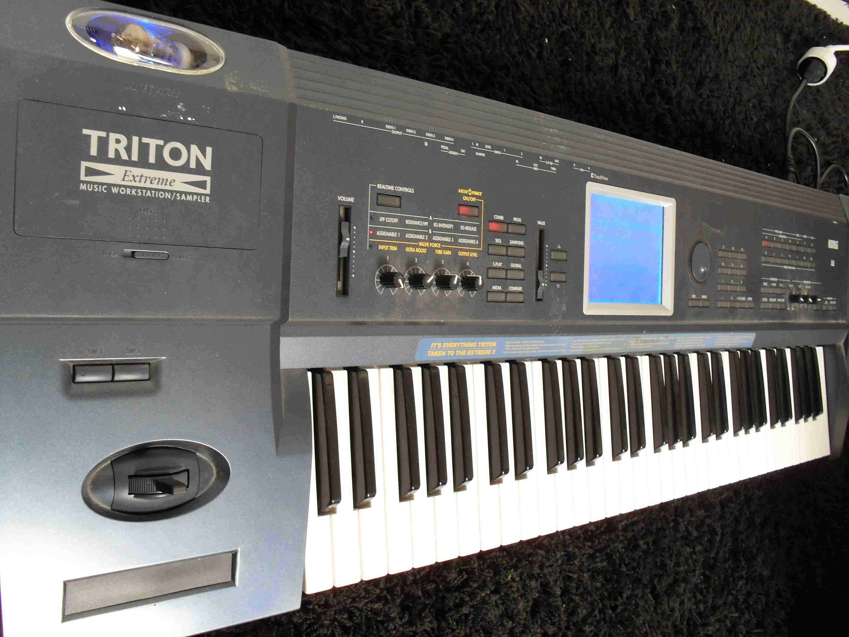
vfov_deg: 40.7
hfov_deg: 52.6
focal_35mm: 35
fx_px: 858
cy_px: 318
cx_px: 424
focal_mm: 6.3
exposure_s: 1/15
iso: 200
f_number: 3.2
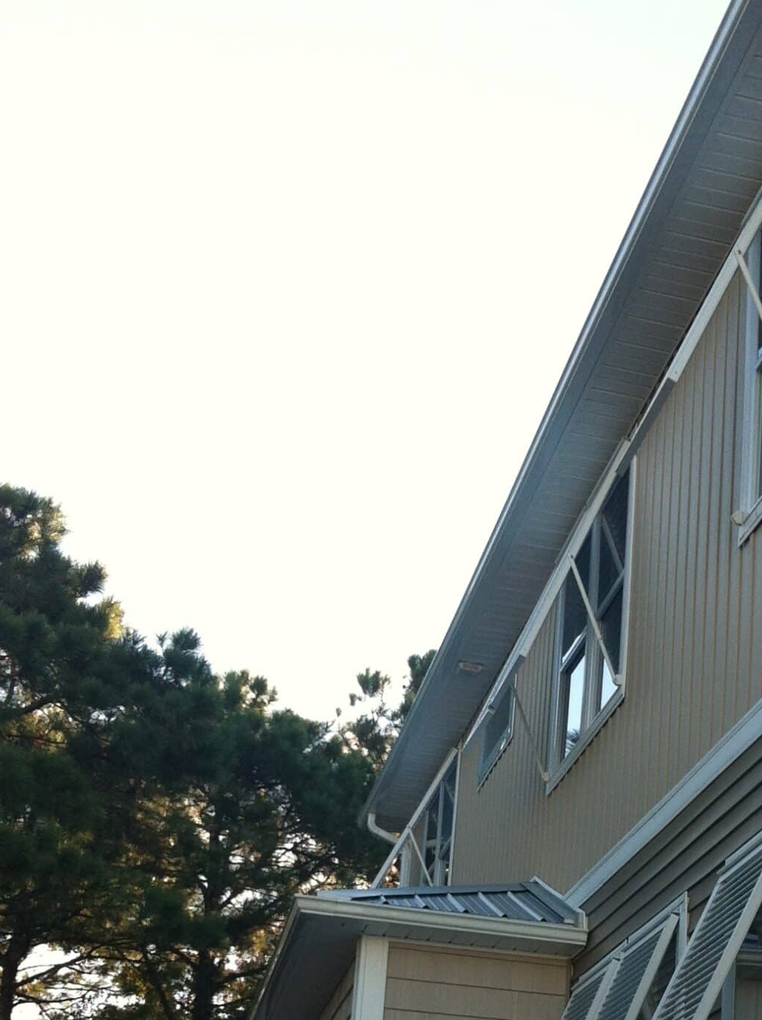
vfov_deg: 28.8
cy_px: 888
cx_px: 675
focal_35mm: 65
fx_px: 1912
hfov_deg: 22.1
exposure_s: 1/293
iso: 80
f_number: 2.8
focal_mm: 3.85
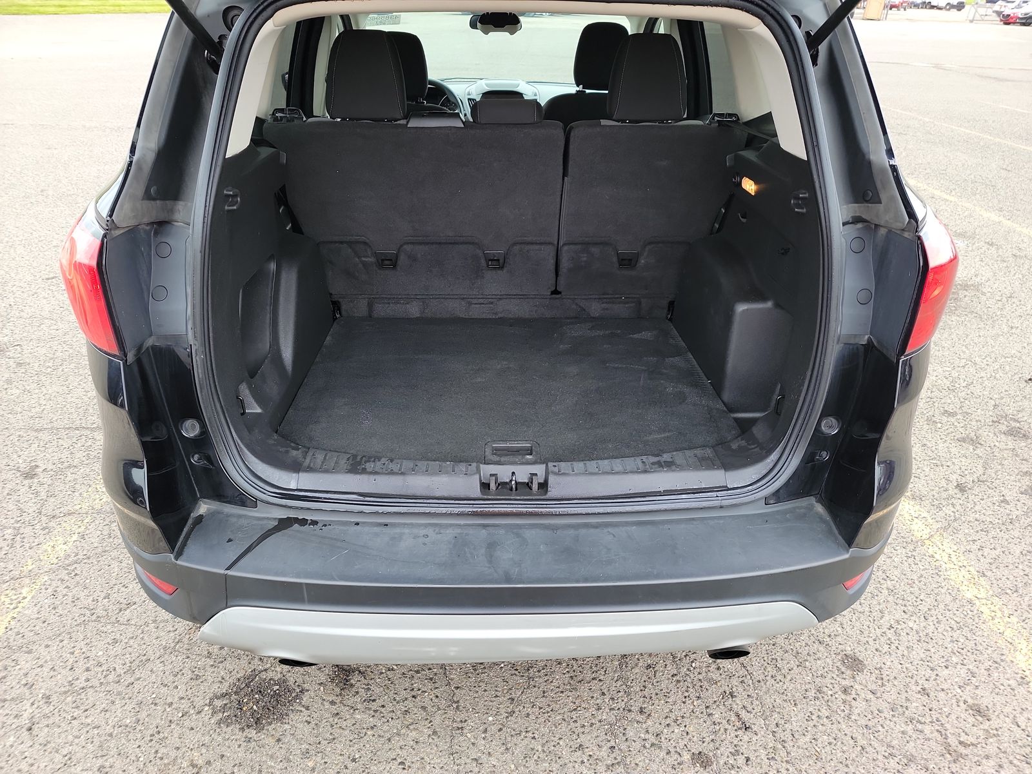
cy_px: 387
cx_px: 516
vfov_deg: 56.8
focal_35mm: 24
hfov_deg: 71.6
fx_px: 716
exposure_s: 1/59
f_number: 1.8
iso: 70
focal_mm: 6.7
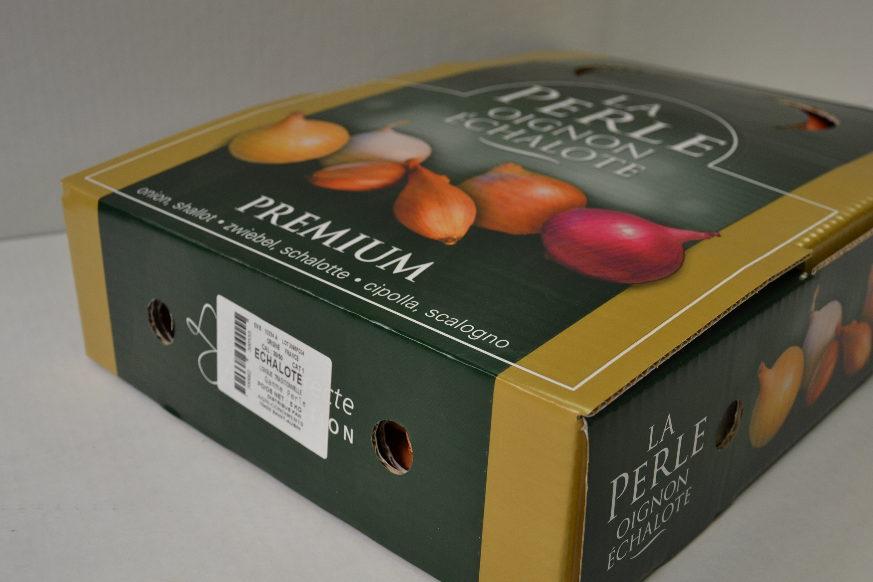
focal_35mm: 45
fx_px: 1091
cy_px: 325
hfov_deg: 43.4
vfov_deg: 29.8
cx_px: 516
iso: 400
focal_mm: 24
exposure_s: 1/40
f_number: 3.8
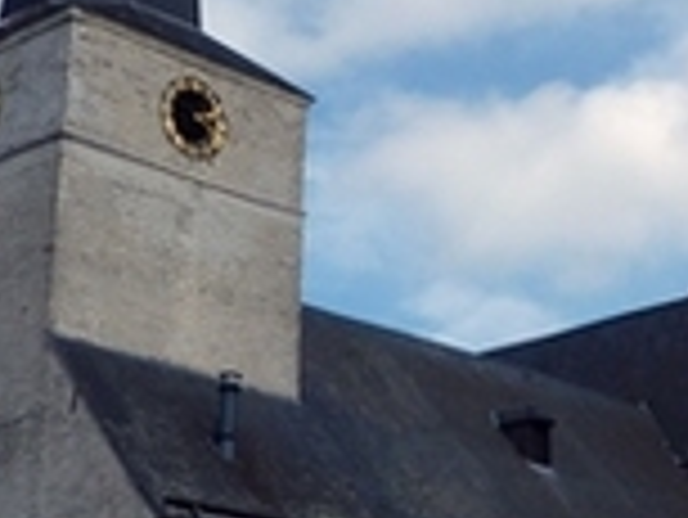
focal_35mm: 98
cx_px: 490
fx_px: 1949
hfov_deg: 19.9
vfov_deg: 14.9
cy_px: 41
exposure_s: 1/500
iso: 80
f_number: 5.6
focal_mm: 4.5
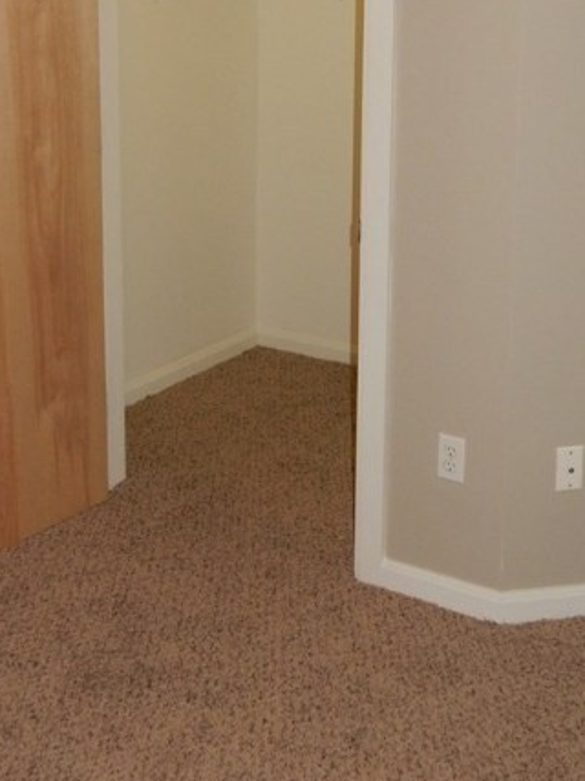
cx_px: 238
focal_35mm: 54
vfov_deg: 34.8
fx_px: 1217
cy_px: 194
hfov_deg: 27.0
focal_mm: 5.4
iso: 200
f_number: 4
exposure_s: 1/30
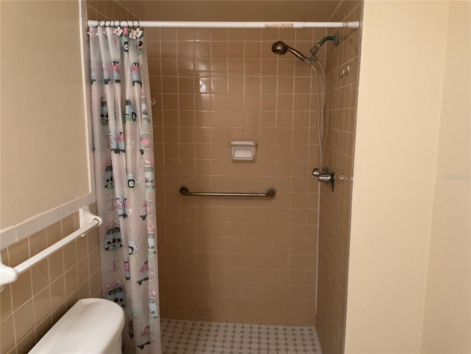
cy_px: 177
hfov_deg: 61.7
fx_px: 395
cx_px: 236
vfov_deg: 48.2
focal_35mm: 29
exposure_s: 1/40
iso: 320
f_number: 1.8
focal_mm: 3
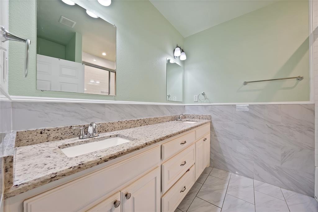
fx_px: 106
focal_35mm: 12
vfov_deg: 90.0
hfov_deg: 112.6
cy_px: 106
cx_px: 159
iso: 640
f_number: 9
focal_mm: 12
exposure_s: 1/5
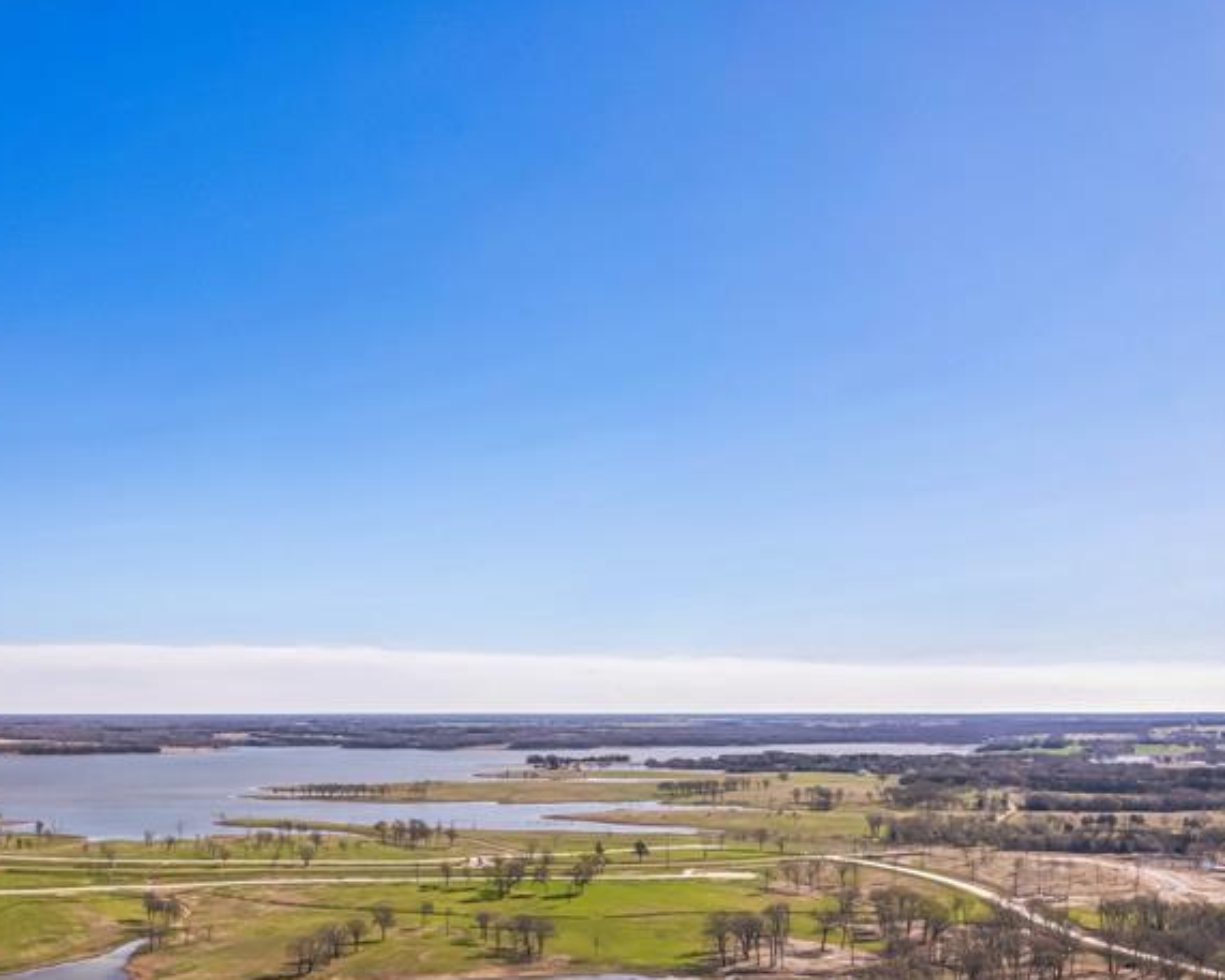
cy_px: 639
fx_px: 1342
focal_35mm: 37
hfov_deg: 48.3
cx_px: 416
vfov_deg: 39.7
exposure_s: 1/240
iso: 100
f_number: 2.8
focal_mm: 8.4
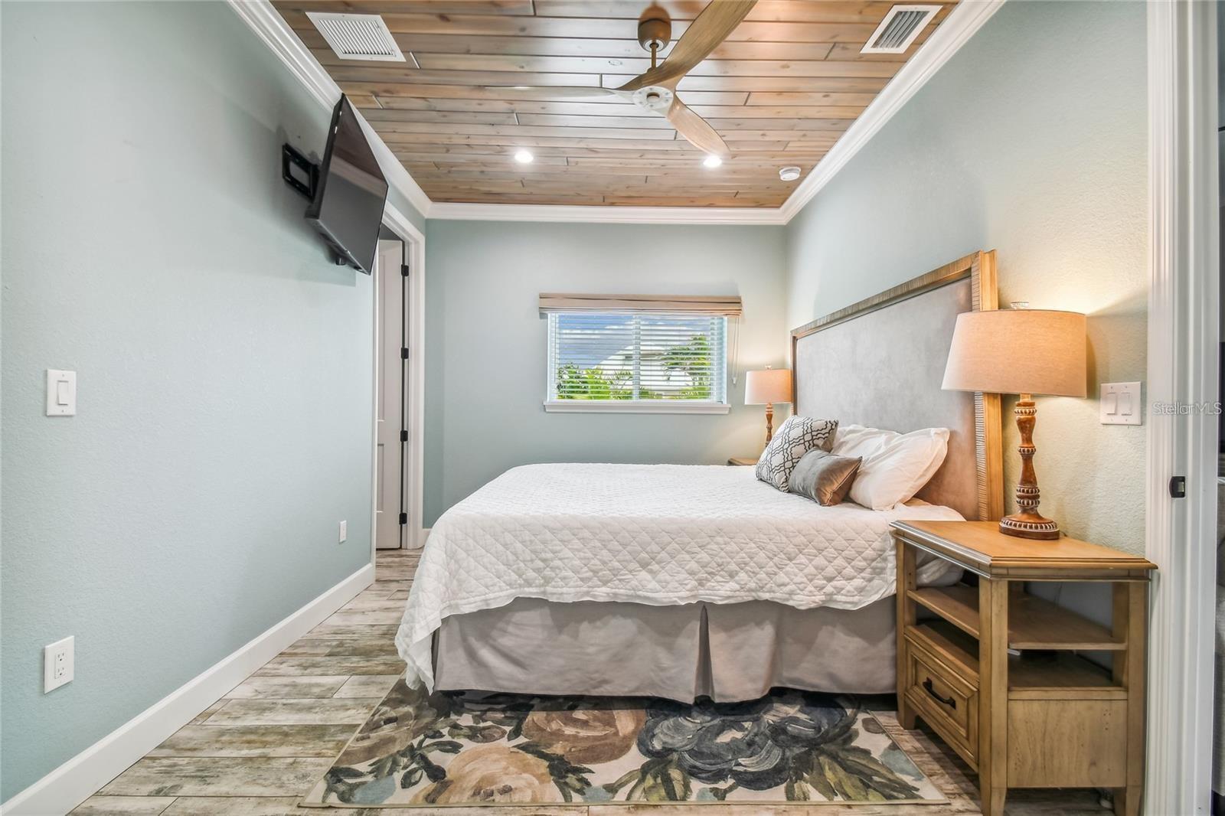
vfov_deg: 77.3
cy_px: 408
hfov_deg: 100.4
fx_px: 510
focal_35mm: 15
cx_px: 612
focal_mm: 10
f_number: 7.1
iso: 100
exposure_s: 1/15
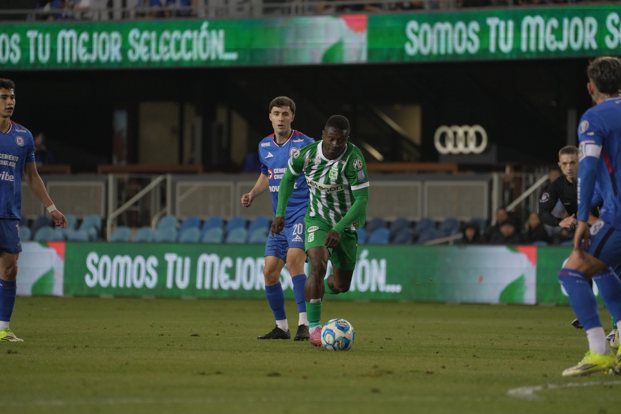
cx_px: 310
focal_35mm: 376
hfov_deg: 5.5
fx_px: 6485
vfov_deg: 3.7
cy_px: 207
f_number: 5.6
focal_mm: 376
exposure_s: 1/1250
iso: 4000
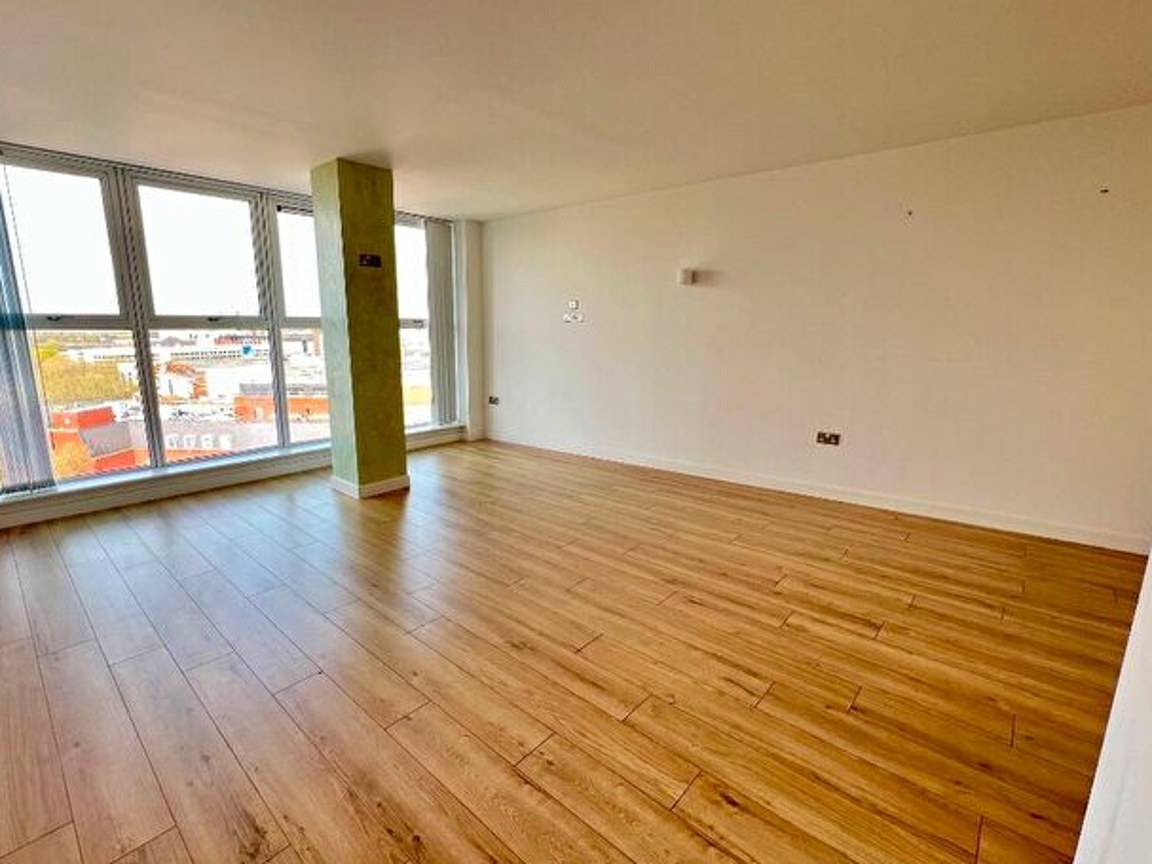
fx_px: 499
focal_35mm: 15
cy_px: 438
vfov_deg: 81.7
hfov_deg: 98.0
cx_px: 530
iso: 64
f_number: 1.8
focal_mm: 1.57
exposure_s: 1/100
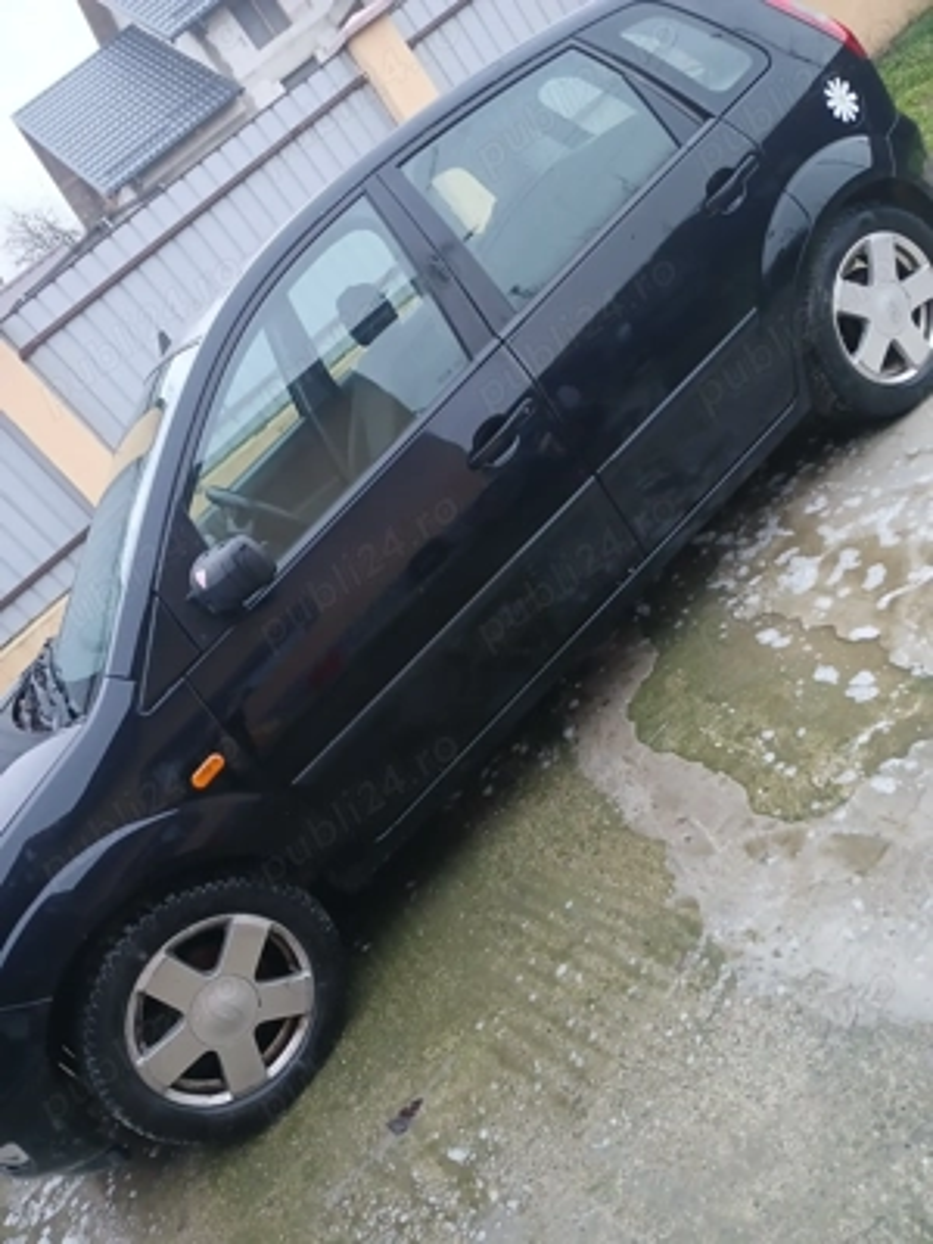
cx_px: 466
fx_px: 934
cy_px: 622
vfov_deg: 67.3
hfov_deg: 53.1
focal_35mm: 26
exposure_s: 1/33.3
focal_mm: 3.98
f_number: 1.8
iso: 320
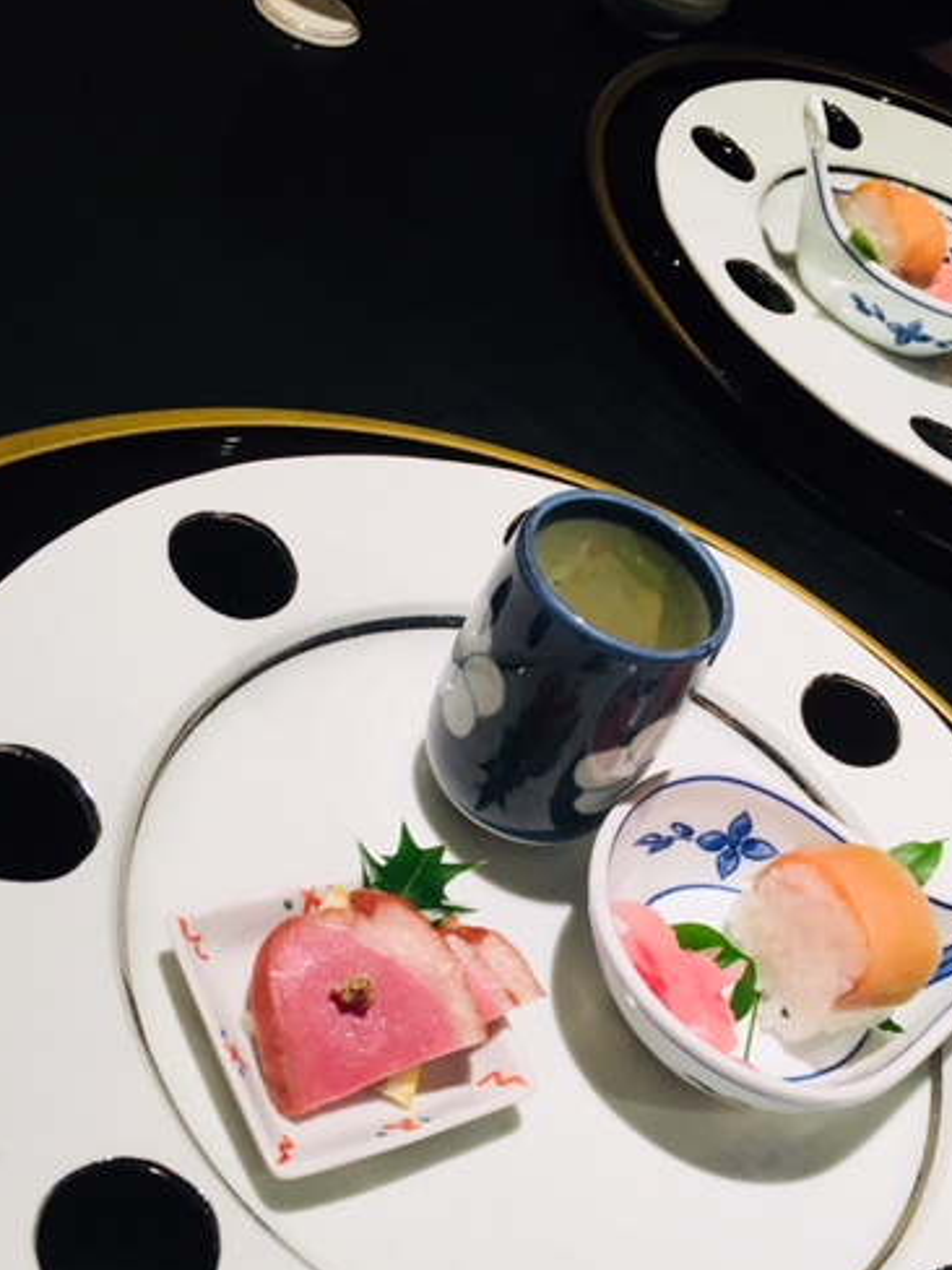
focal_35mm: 38
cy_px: 822
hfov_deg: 37.6
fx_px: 1393
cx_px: 554
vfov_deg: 48.3
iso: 40
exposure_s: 1/33
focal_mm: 4.15
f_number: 2.2
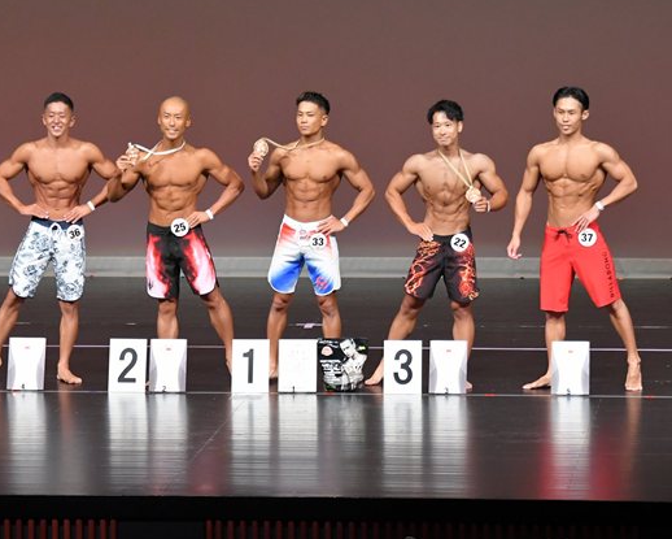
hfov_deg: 7.9
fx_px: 4856
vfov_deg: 6.3
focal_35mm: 244
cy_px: 258
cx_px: 261
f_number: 5.6
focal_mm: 116
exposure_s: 1/400
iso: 4000
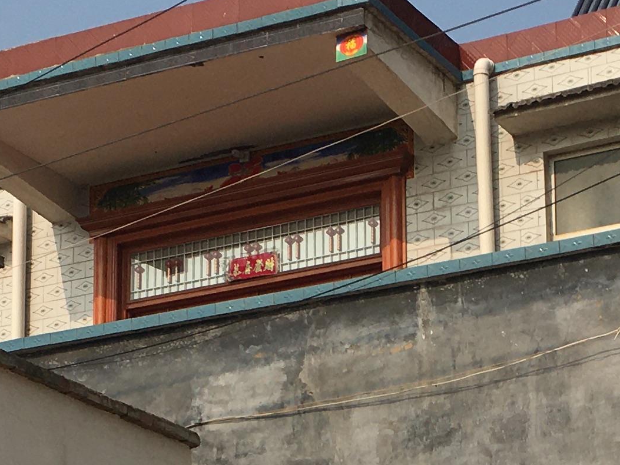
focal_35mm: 111
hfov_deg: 17.7
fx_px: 1988
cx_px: 398
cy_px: 623
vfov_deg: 12.9
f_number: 2.2
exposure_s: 1/2653
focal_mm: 4.15
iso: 25
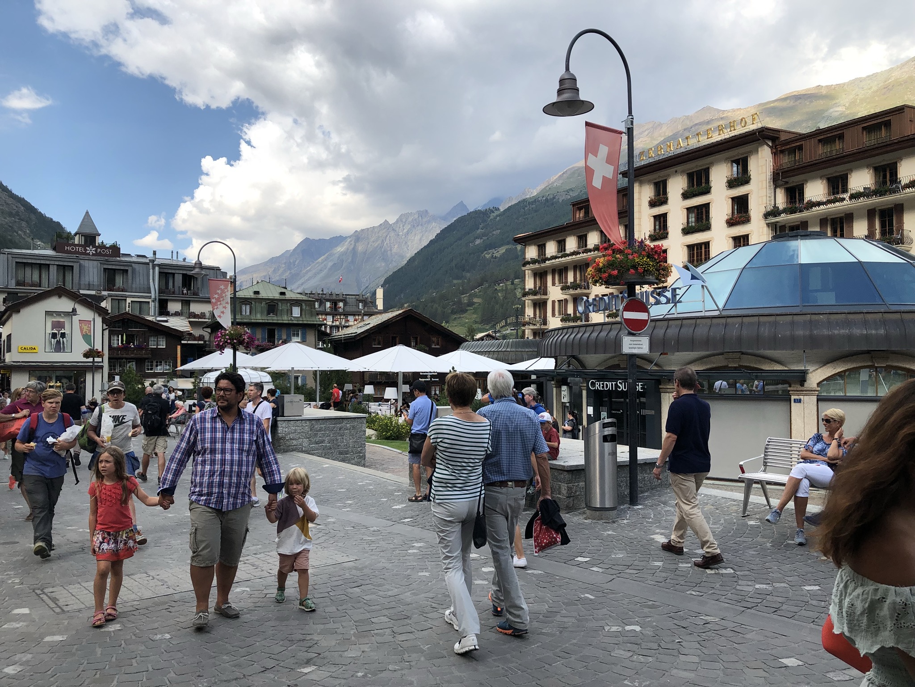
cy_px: 344
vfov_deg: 49.7
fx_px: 740
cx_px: 458
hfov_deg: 63.4
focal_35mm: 28
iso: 20
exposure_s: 1/1091
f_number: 1.8
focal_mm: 4
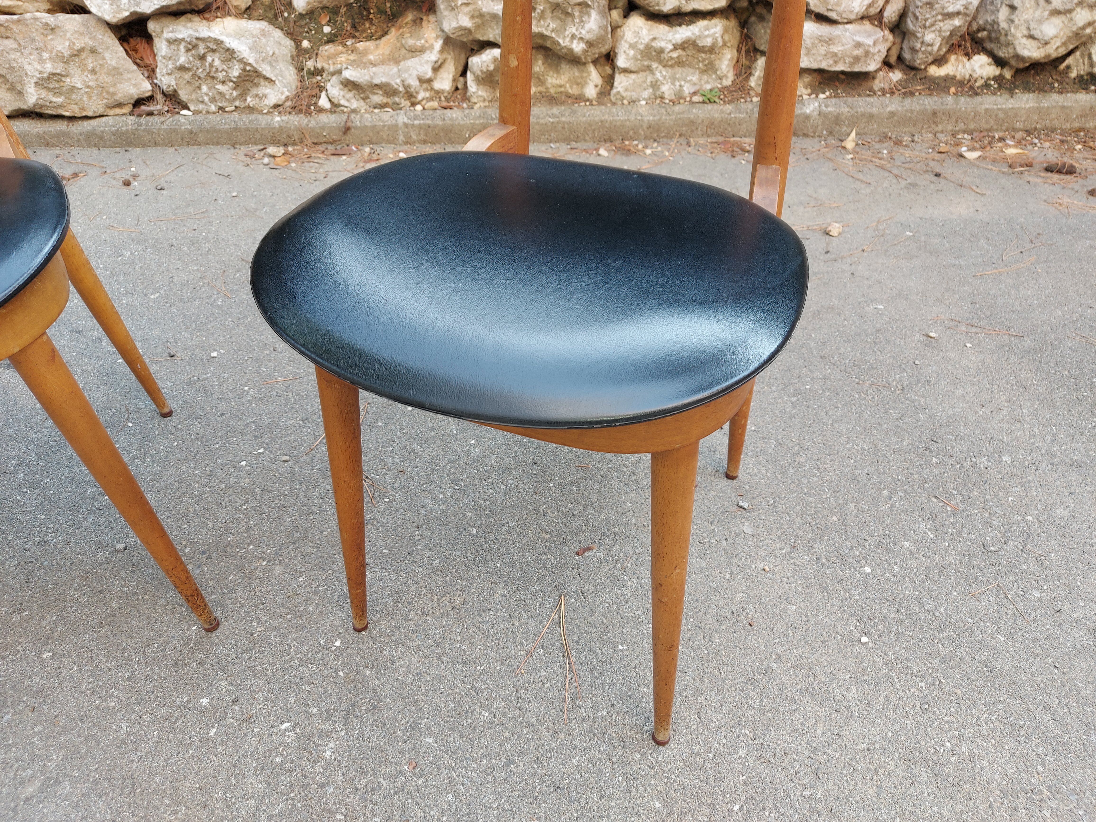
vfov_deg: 56.8
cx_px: 548
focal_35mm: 24
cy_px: 411
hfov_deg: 71.6
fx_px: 760
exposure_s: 1/60
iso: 32
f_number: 1.8
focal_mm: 5.23
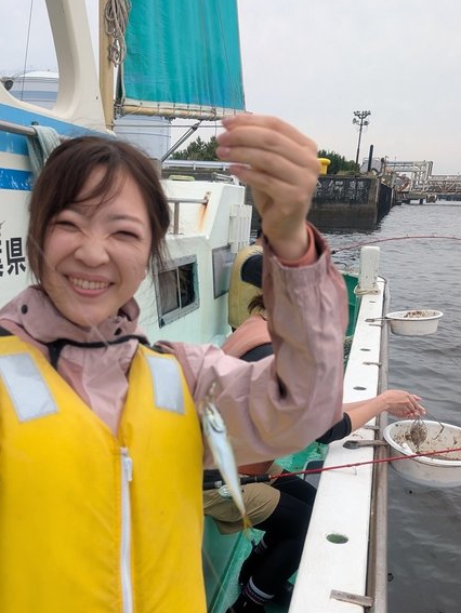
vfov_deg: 50.5
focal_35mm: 36
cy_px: 403
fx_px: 639
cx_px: 143
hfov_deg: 39.1
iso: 38
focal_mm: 6.9
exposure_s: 1/912
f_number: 1.68
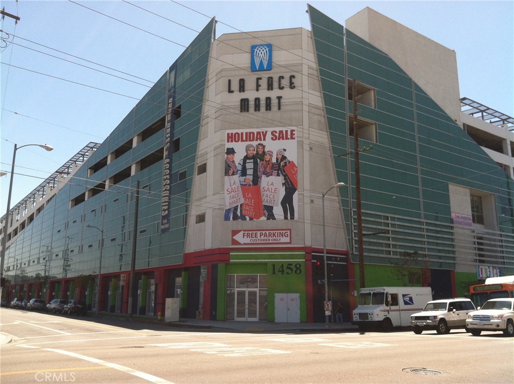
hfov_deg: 52.7
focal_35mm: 35
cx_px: 257
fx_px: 519
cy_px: 192
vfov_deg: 40.6
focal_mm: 3.85
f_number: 2.8
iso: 80
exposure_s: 1/789
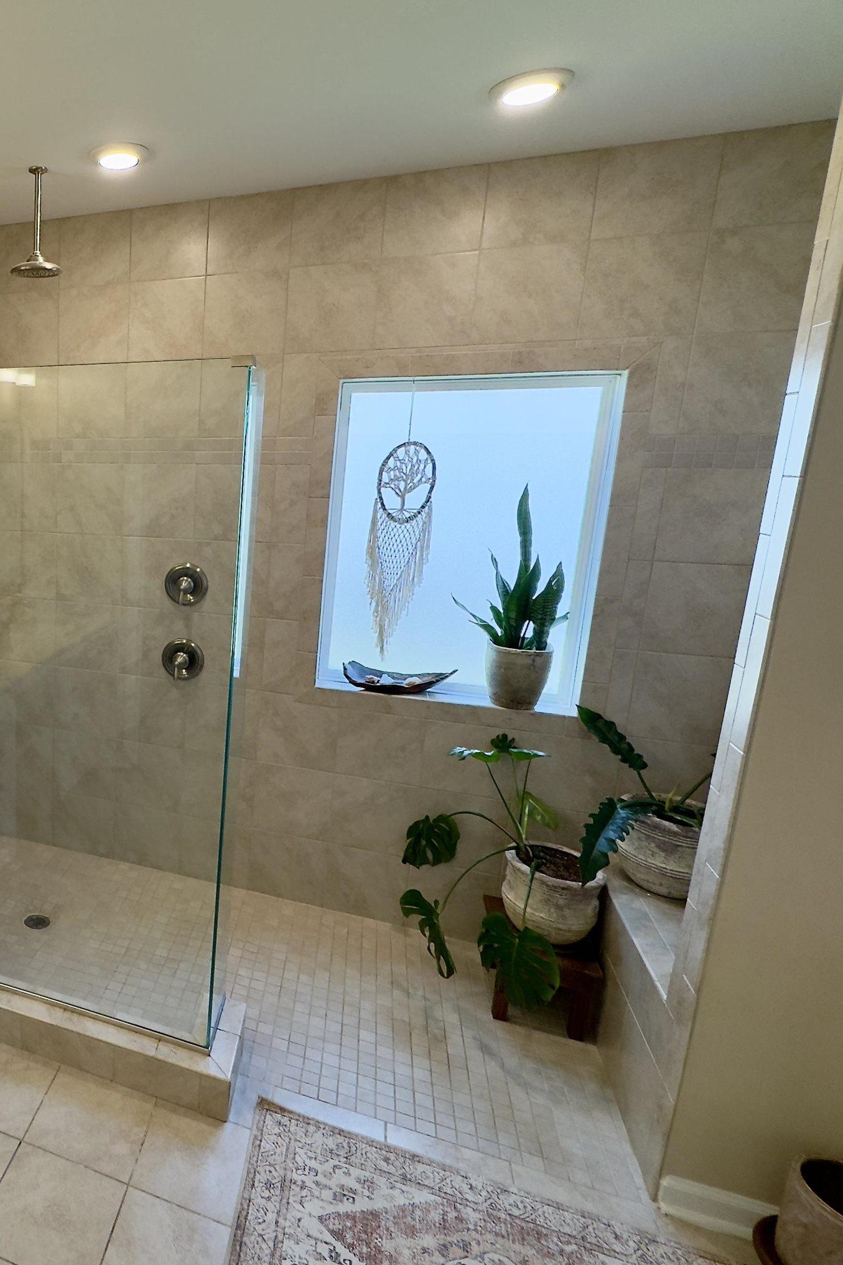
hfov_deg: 48.3
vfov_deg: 78.6
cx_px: 21
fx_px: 773
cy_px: 608
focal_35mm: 22
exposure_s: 1/120
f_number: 2.2
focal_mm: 2.22
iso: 64
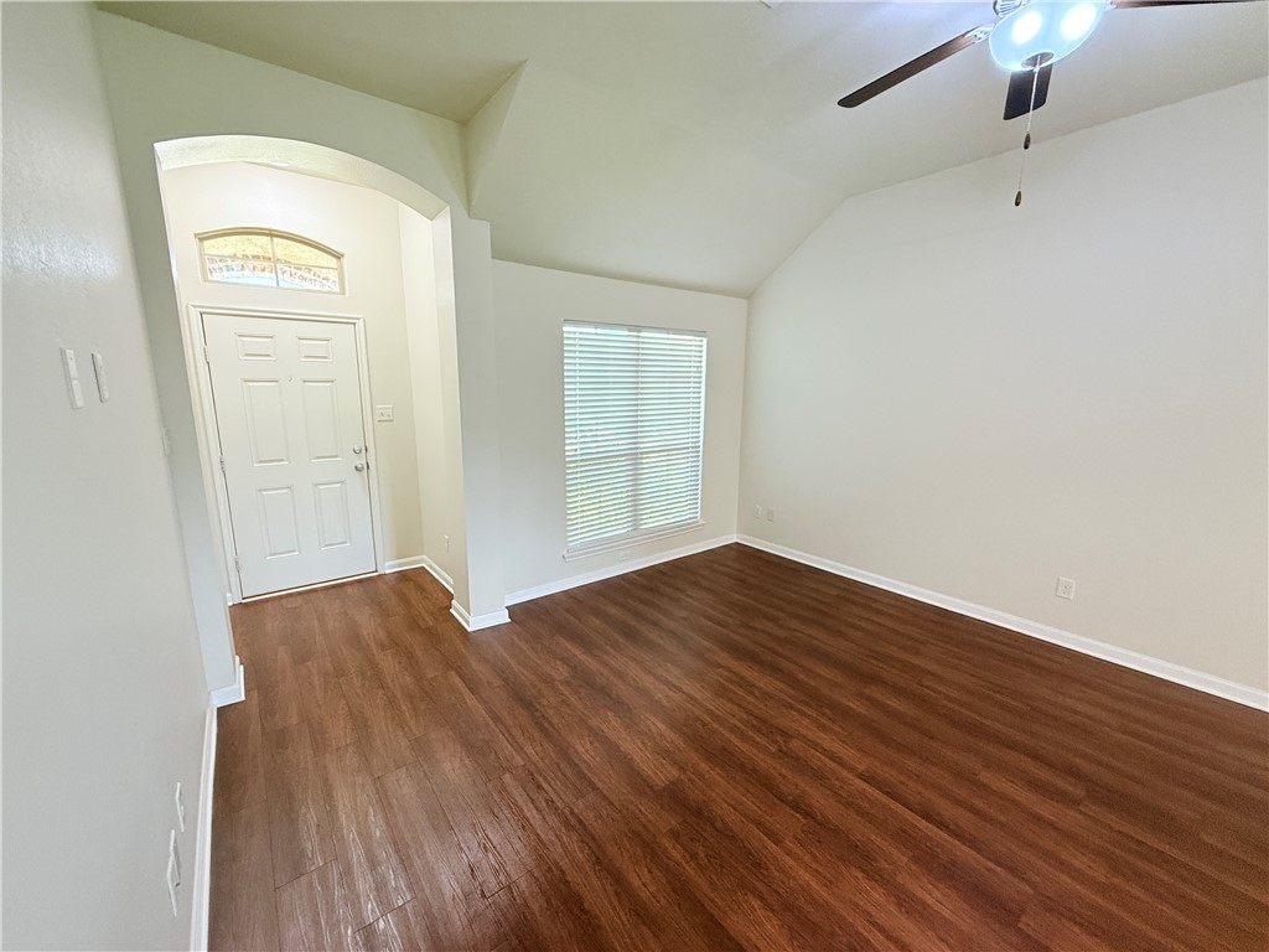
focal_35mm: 14
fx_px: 513
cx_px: 634
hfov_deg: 102.1
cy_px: 476
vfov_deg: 85.7
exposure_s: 1/120
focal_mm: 2.22
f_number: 2.2
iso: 250
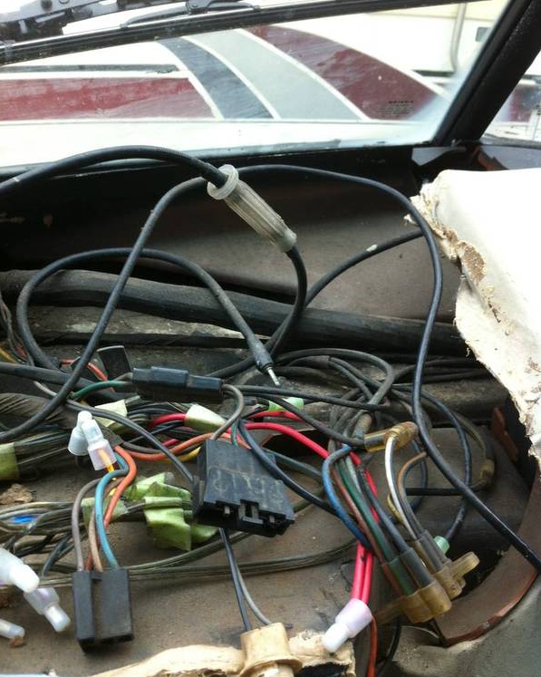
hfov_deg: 40.1
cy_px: 366
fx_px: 741
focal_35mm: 37
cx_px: 268
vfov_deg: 49.0
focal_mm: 3.85
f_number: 2.8
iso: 80
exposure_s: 1/149
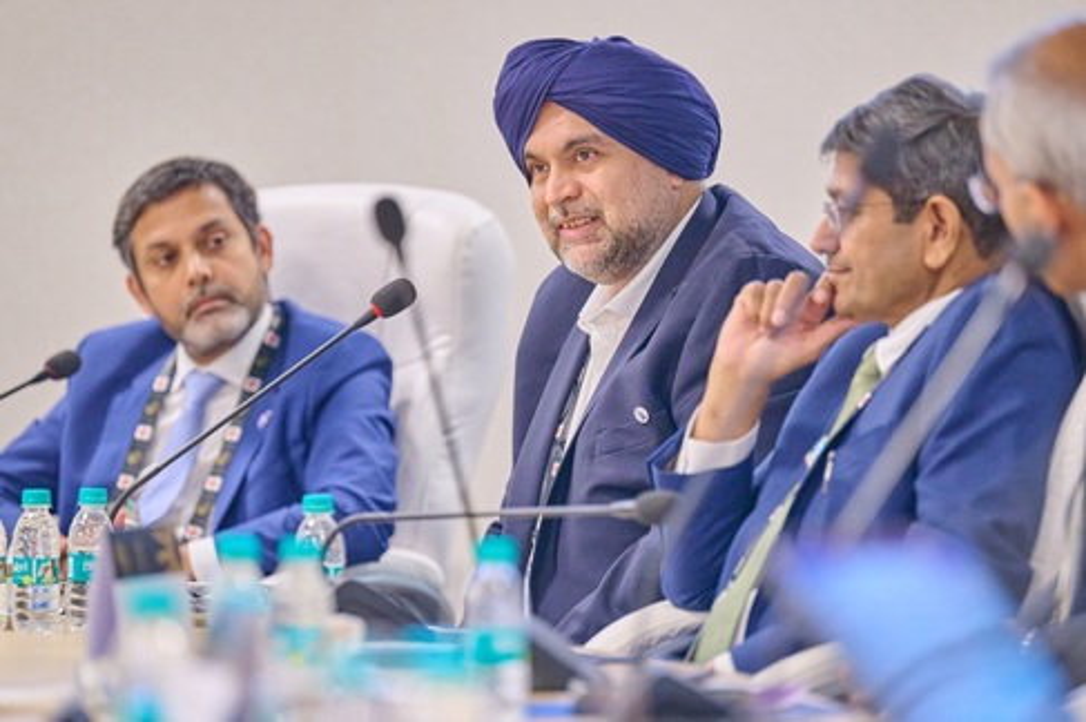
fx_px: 5426
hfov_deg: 11.4
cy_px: 361
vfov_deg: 7.6
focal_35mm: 180
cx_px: 543
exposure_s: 1/320
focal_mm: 180
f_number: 2.8
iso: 2500
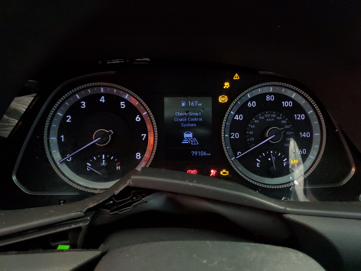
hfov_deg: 67.3
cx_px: 180
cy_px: 136
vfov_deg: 53.1
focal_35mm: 26
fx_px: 271
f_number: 1.5
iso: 419
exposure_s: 1/60.2
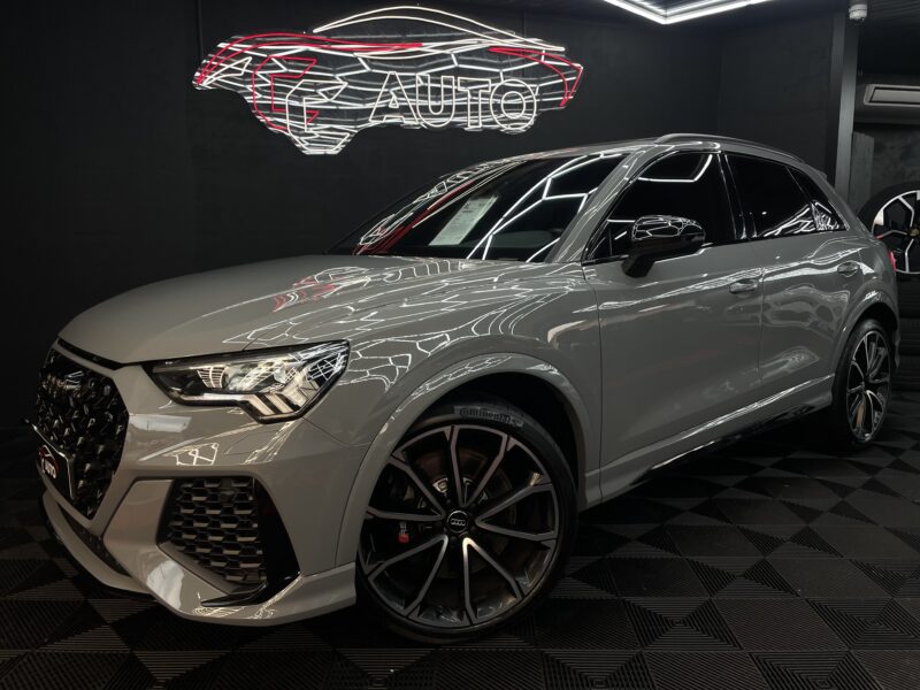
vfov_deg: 53.1
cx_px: 460
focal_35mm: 26
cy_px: 345
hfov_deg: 67.3
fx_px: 691
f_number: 1.6
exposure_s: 1/140
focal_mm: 4.2
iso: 32
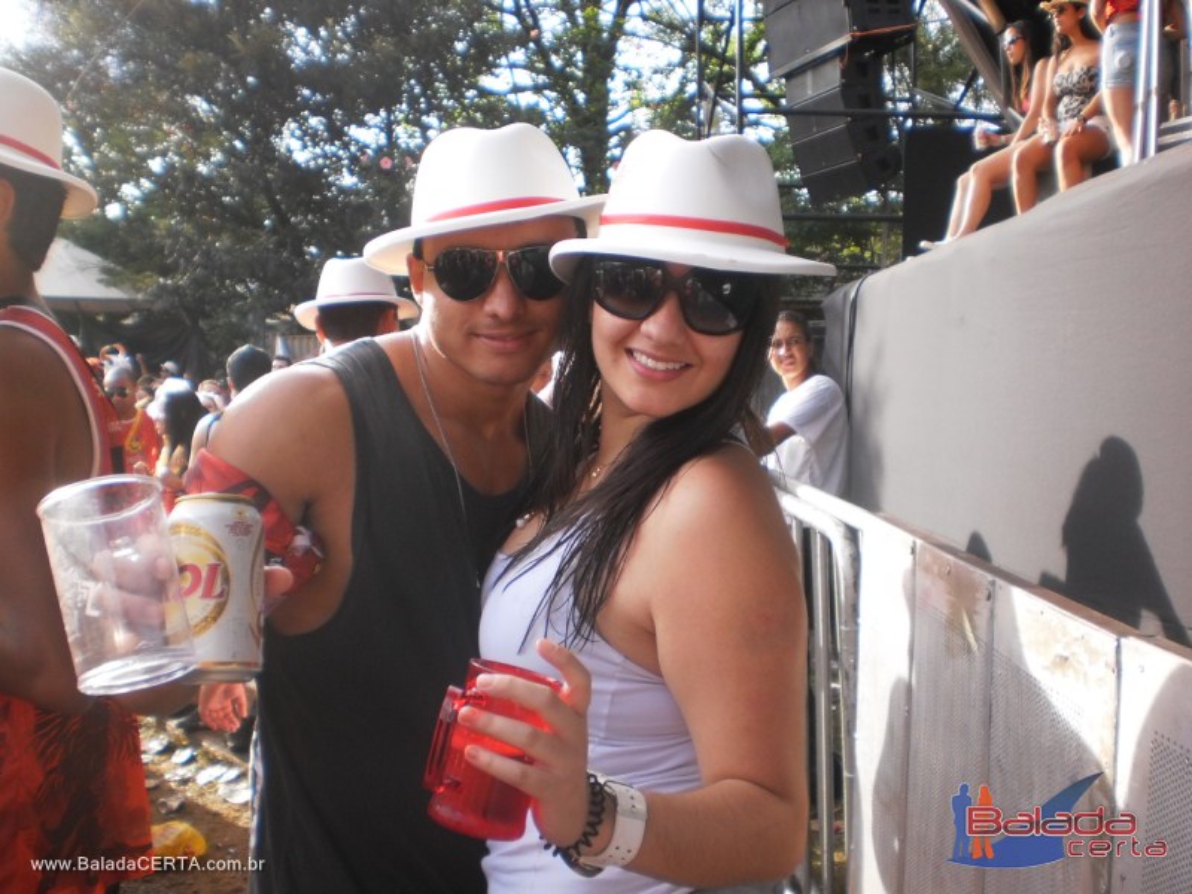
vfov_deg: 39.7
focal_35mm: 36
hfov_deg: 51.4
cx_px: 596
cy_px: 447
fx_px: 1240
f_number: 3.1
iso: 100
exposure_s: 1/160
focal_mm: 6.3
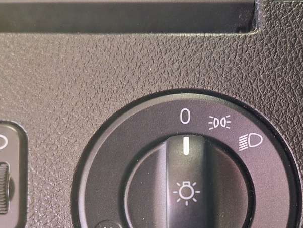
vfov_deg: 25.9
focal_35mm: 55
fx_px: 482
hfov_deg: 34.8
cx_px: 181
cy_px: 195
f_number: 1.8
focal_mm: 5.54
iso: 320
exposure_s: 1/25
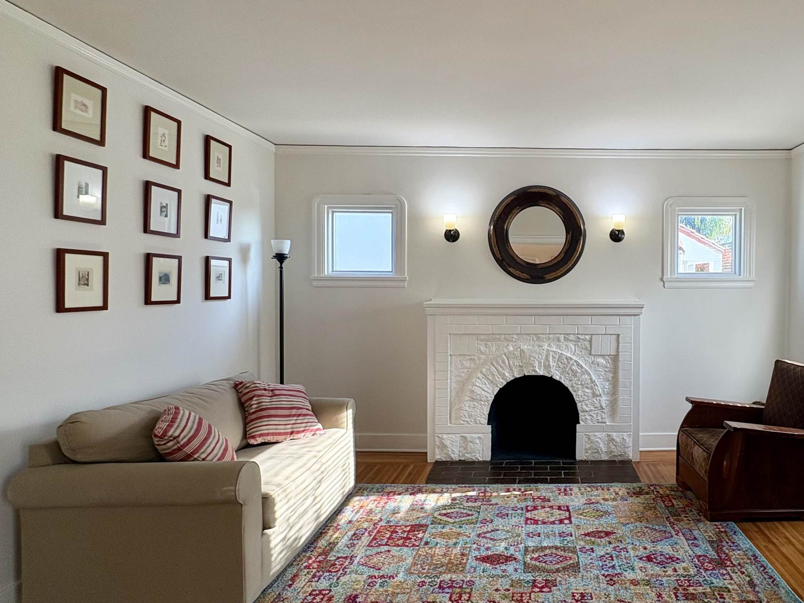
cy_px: 297
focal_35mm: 22
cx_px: 549
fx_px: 511
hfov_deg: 73.6
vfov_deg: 61.1
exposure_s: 1/125
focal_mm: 2.22
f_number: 2.2
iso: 64
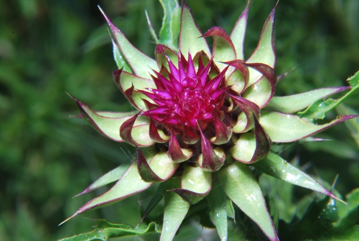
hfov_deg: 10.1
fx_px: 2024
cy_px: 120
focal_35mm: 202
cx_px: 180
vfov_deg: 6.8
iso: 100
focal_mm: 135
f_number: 29
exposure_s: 1/40
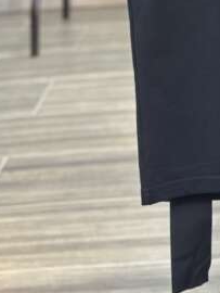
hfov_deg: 10.2
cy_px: -106
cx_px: 319
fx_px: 1201
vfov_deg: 13.3
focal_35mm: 142
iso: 250
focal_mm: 6.86
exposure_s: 1/60
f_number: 1.78
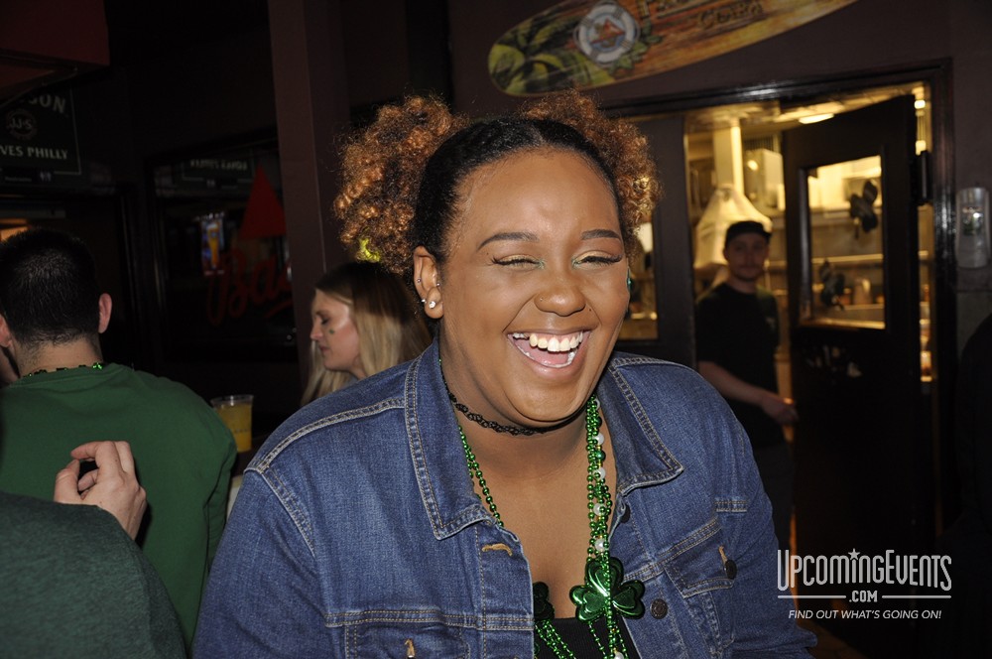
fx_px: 908
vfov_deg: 39.9
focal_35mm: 33
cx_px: 496
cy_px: 330
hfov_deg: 57.3
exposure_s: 1/60
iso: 400
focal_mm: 22
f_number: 3.8
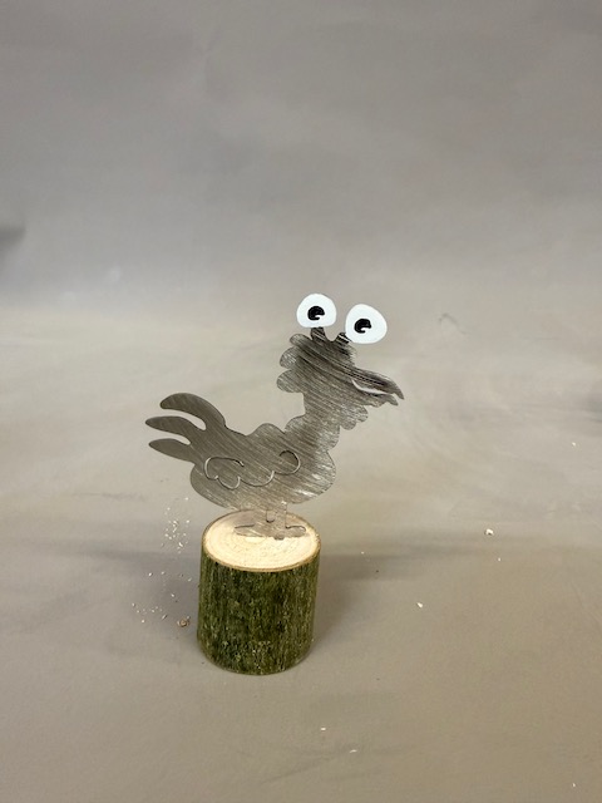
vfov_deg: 71.6
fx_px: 557
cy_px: 402
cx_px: 301
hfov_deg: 56.8
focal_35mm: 24
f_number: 2.2
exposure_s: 1/50
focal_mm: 2.22
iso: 320
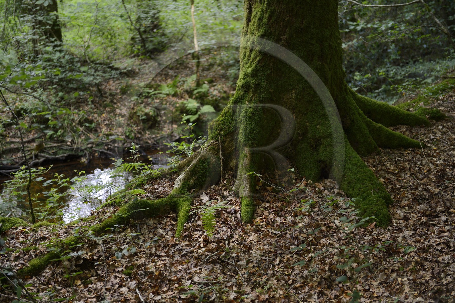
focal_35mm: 62
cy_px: 152
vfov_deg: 21.9
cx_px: 228
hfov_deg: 32.4
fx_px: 783
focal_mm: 62
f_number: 2.8
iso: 800
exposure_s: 1/60
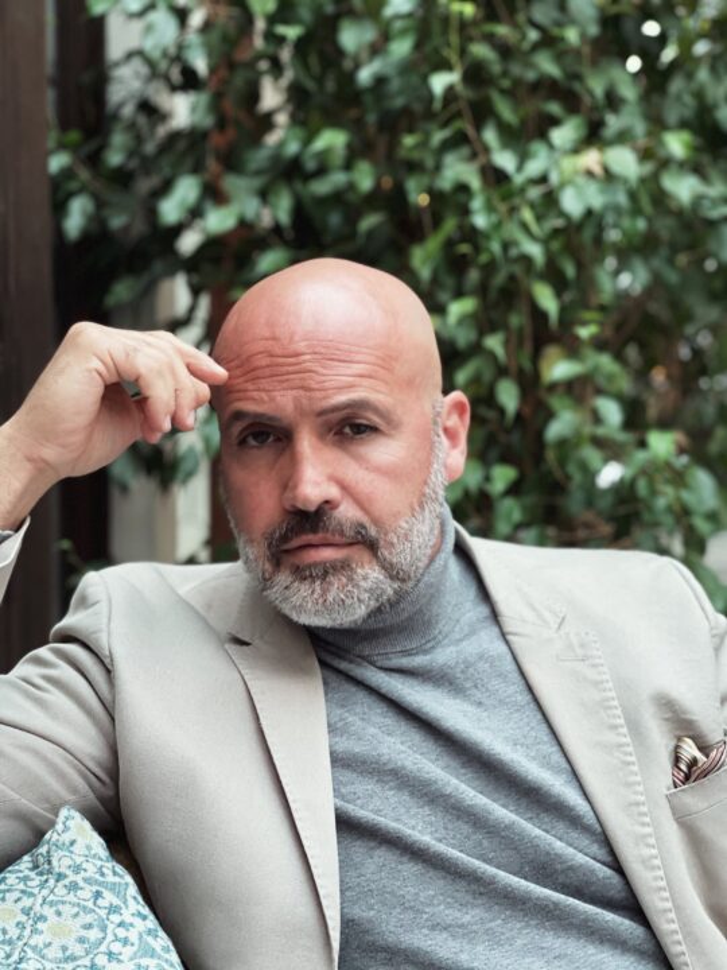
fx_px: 1792
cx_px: 364
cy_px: 485
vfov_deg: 30.3
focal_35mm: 64
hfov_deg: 22.9
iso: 400
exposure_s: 1/15
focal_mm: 7.5
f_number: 2.2
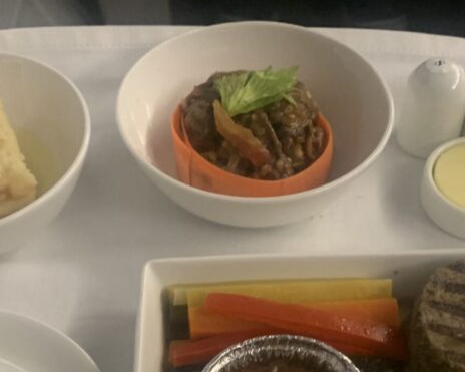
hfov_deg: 33.6
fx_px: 771
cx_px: 224
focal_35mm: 56
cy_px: 307
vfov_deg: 26.5
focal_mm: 4.25
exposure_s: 1/25
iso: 500
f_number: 1.8
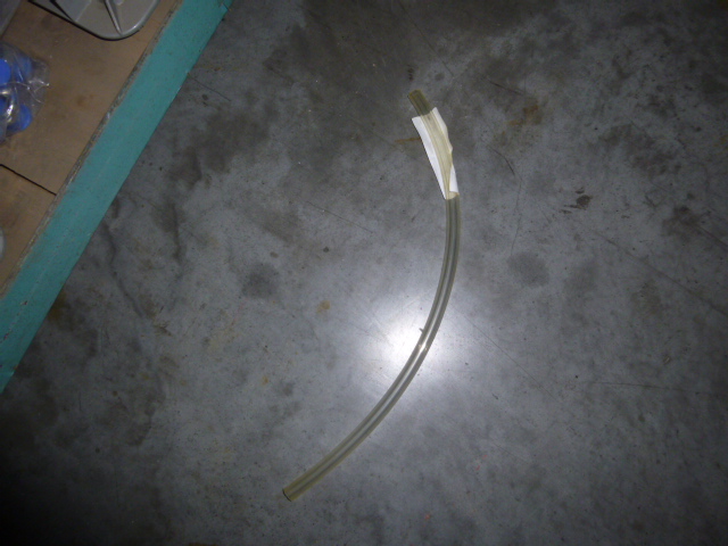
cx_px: 364
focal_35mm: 25
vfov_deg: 54.9
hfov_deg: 69.4
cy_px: 273
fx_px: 526
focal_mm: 4.5
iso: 100
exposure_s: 1/60
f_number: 3.1
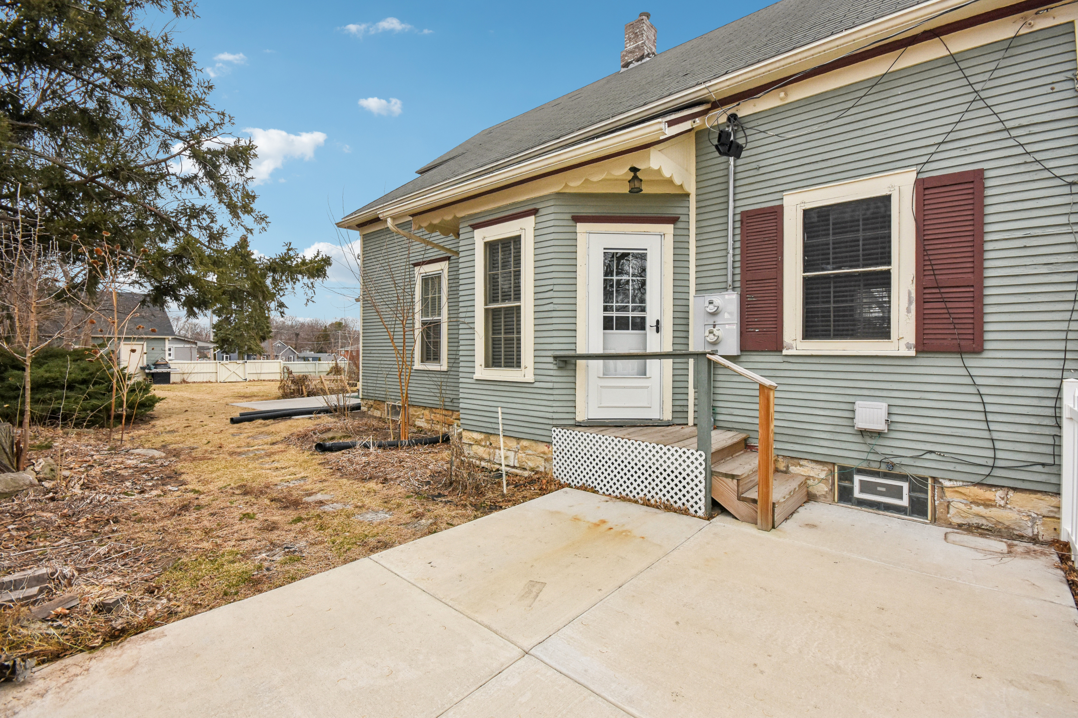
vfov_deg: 77.3
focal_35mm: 15
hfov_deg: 100.4
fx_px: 449
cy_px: 359
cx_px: 539
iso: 640
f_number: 8
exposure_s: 1/640
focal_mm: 10
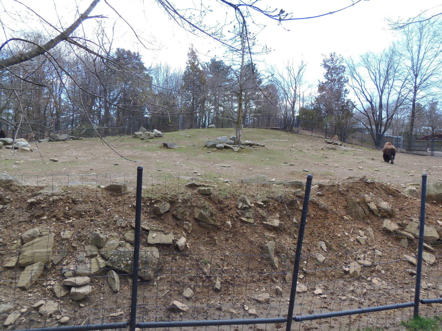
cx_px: 221
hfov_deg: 71.6
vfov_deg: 56.8
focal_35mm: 24
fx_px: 306
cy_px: 166
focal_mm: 4.3
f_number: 2.9
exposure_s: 1/250
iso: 64
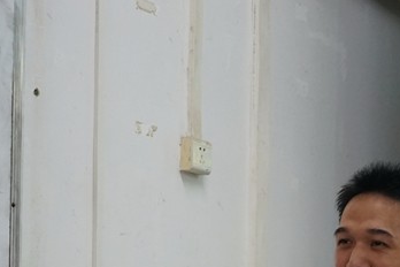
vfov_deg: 12.0
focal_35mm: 109
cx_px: 305
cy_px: 392
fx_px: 1211
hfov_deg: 18.6
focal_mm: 37
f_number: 5.6
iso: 2000
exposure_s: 1/40
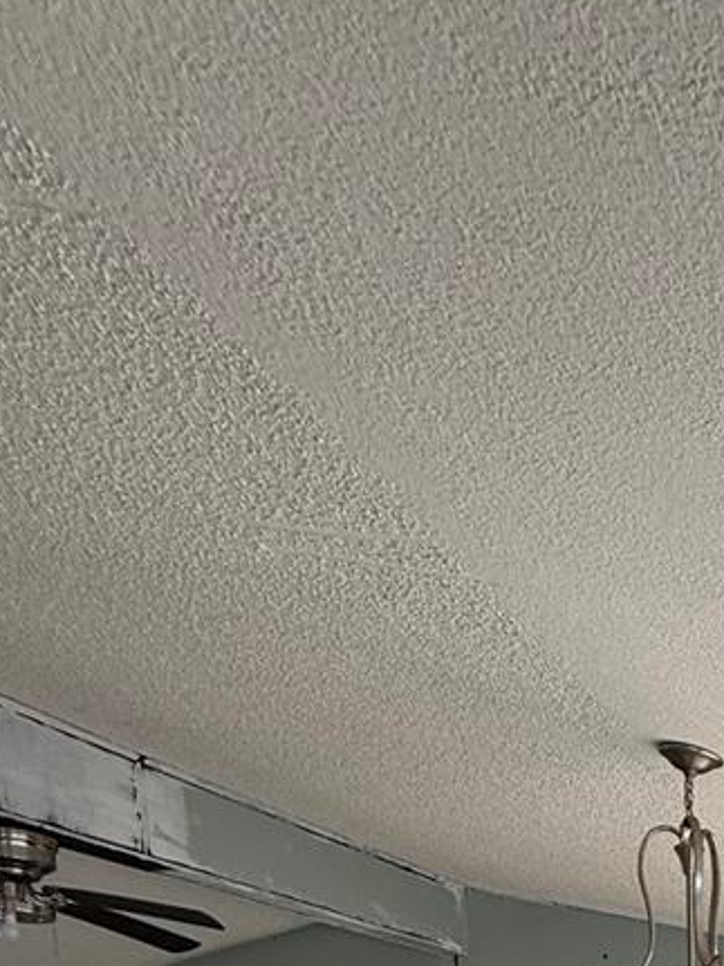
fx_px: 1088
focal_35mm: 39
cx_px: 816
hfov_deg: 32.0
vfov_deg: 33.5
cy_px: 1282
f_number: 2.2
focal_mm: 2.22
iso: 50
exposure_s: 1/179
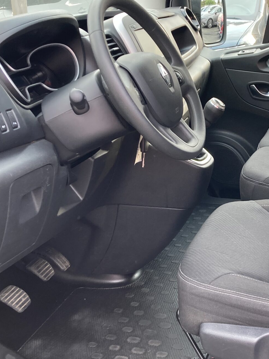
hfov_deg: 26.2
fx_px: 570
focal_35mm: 55
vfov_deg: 34.9
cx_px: 206
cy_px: 197
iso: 40
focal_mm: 3.99
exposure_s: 1/121
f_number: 1.8
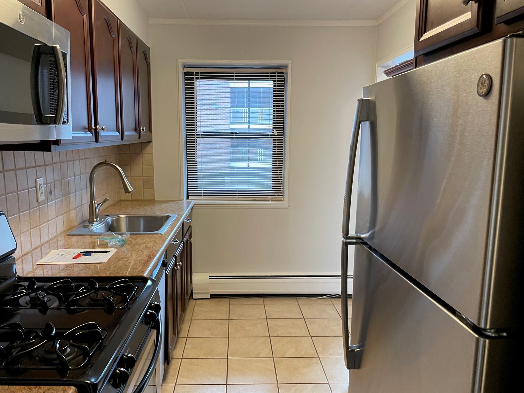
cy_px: 210
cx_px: 244
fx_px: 424
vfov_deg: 49.7
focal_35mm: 28
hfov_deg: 63.4
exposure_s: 1/60
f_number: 1.6
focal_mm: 4.2
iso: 80
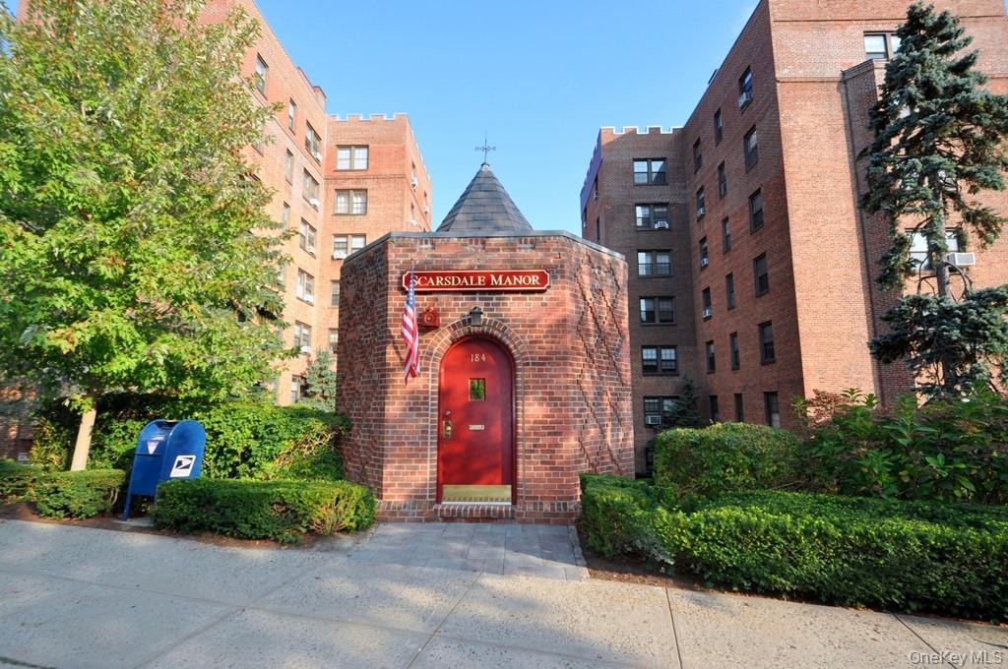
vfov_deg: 77.2
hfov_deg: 100.5
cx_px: 504
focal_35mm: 15
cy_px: 334
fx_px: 419
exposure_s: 1/160
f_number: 6.3
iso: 200
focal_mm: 10
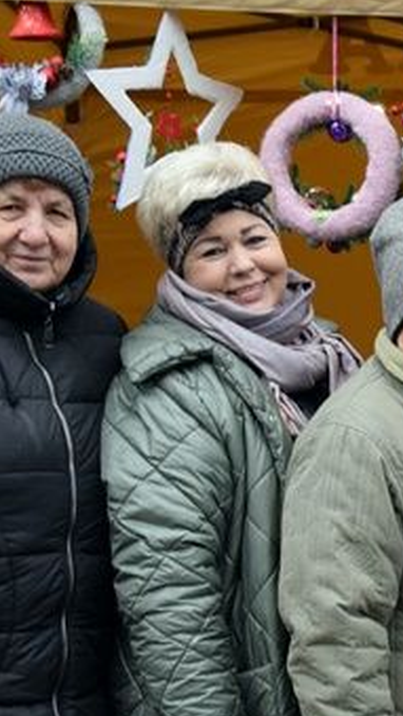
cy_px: 431
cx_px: 709
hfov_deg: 11.3
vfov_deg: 21.3
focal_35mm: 100
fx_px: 1897
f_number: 3.8
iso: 180
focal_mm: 24
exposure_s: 1/80
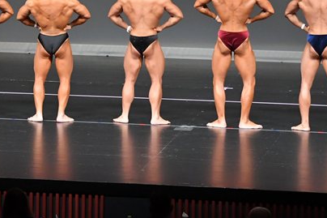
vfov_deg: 4.6
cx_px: 62
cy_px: 27
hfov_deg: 6.8
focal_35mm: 301
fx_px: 2733
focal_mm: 105
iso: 5000
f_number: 5.6
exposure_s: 1/400
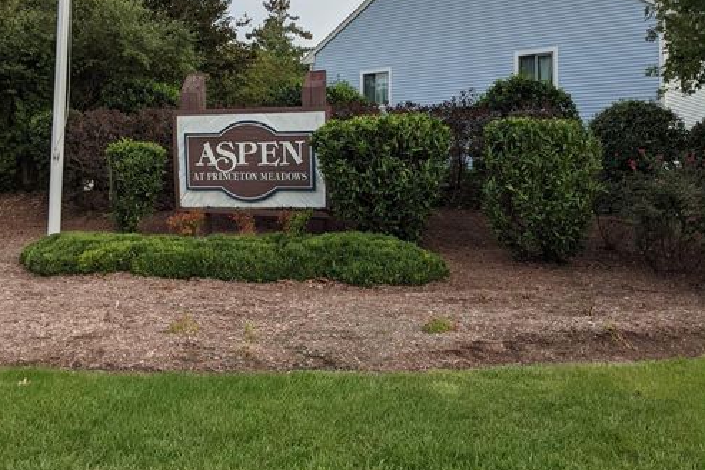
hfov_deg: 50.7
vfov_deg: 34.6
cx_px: 350
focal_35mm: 38
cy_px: 144
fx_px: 744
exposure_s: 1/870
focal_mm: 4.38
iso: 88
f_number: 1.73
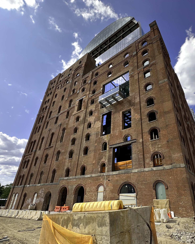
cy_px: 127
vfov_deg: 83.2
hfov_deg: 69.8
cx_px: 121
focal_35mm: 19
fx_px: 137
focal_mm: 2.22
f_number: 2.2
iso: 40
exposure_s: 1/678
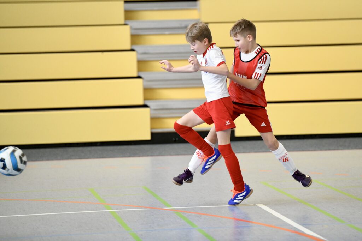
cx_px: 181
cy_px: 120
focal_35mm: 160
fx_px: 1609
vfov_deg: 8.6
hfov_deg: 12.8
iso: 5000
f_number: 2.8
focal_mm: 160
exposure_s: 1/1250
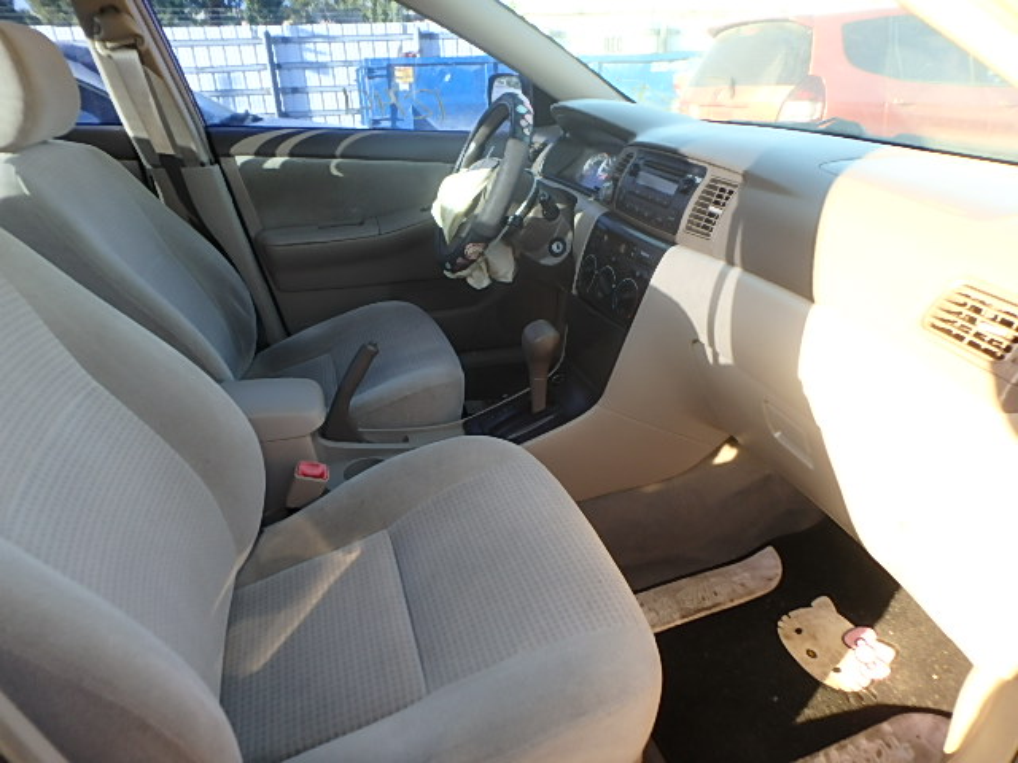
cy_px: 382
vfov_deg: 63.4
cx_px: 509
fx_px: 618
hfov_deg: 79.0
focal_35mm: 21
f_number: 3.5
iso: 125
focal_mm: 3.7
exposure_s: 1/60
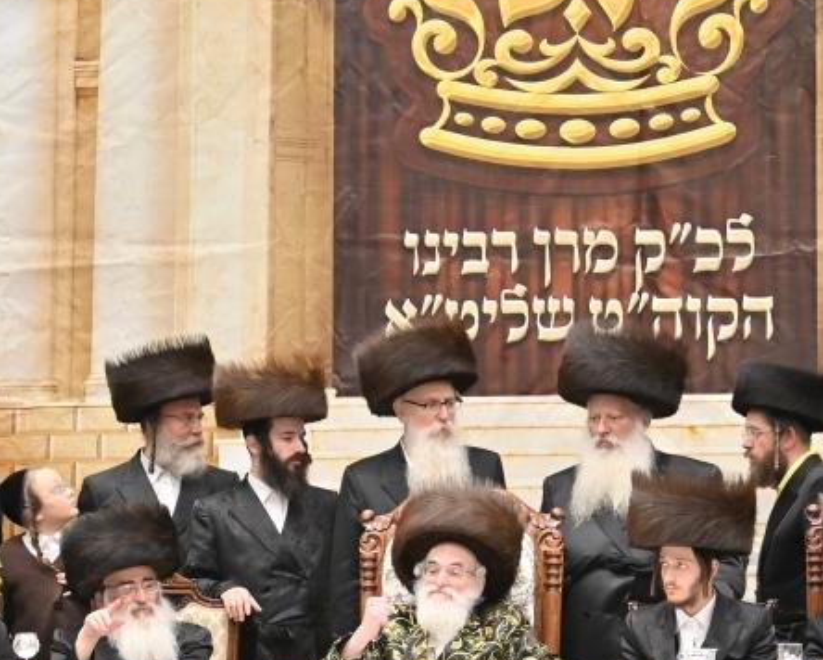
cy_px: 397
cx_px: 617
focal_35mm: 227
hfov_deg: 8.5
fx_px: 5534
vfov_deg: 6.8
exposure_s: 1/500
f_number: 2.8
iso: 500
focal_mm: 70
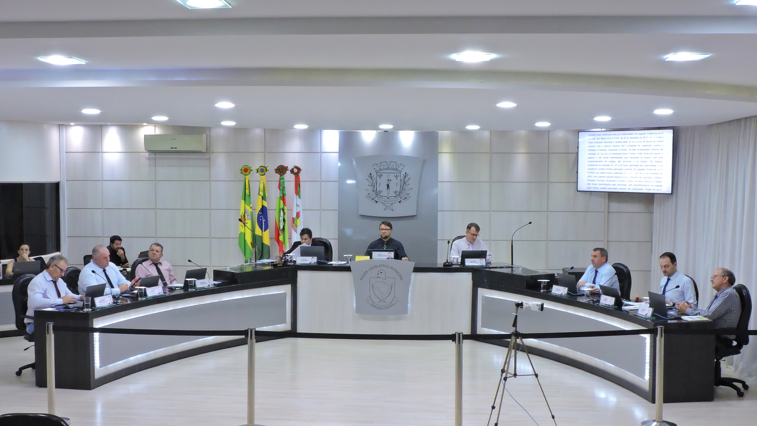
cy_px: 234
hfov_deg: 46.4
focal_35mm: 44
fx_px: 883
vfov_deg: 27.1
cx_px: 378
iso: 800
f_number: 5.9
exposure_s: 1/20
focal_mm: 7.1
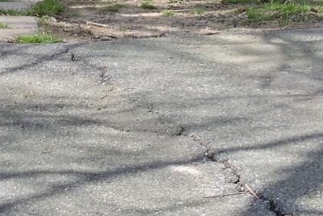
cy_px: -151
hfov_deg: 8.8
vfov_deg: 5.8
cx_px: 95
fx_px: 2090
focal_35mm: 233
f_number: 4
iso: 100
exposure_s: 1/400
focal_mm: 8.1
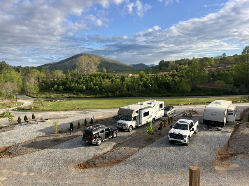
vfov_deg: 53.1
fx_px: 187
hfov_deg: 67.3
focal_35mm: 26
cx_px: 124
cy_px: 93
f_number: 1.6
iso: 50
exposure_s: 1/1748
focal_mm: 5.1
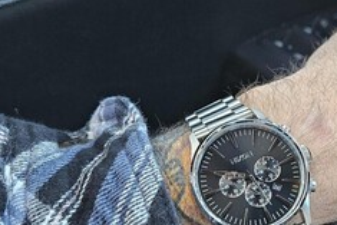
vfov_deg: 22.3
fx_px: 571
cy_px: 130
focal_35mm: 61
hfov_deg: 32.1
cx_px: 265
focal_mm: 5.4
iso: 400
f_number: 1.8
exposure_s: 1/120
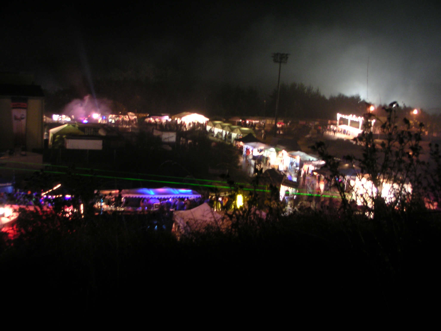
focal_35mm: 38
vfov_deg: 37.7
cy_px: 166
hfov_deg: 49.0
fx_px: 484
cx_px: 220
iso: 100
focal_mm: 6
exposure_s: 1
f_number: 2.8
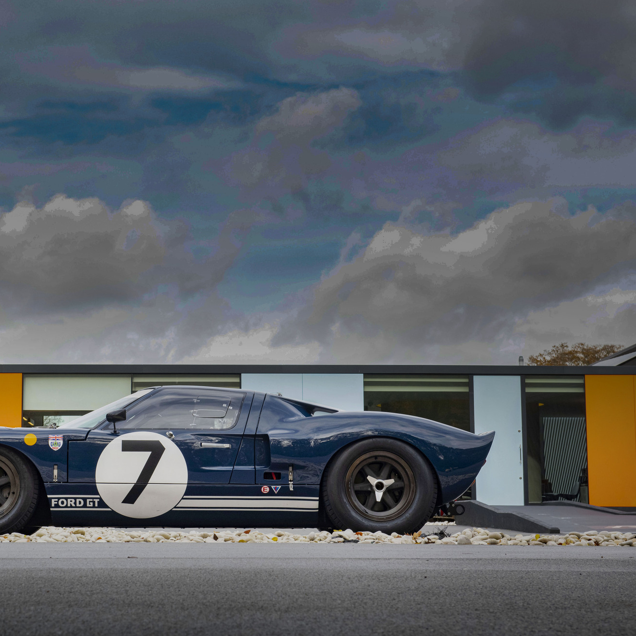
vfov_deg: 21.7
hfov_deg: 21.5
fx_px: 1663
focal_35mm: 80
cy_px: 316
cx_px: 172
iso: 1000
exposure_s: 1/200
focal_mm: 62
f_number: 8
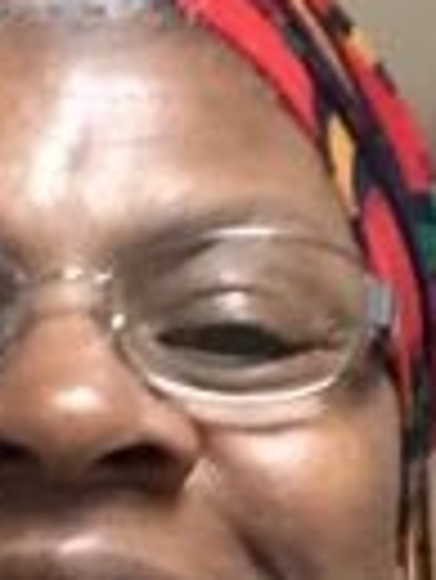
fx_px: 2414
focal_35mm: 144
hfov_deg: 10.0
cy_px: 441
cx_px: -243
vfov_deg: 13.6
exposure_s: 1/30
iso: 320
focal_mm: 2.65
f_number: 2.2
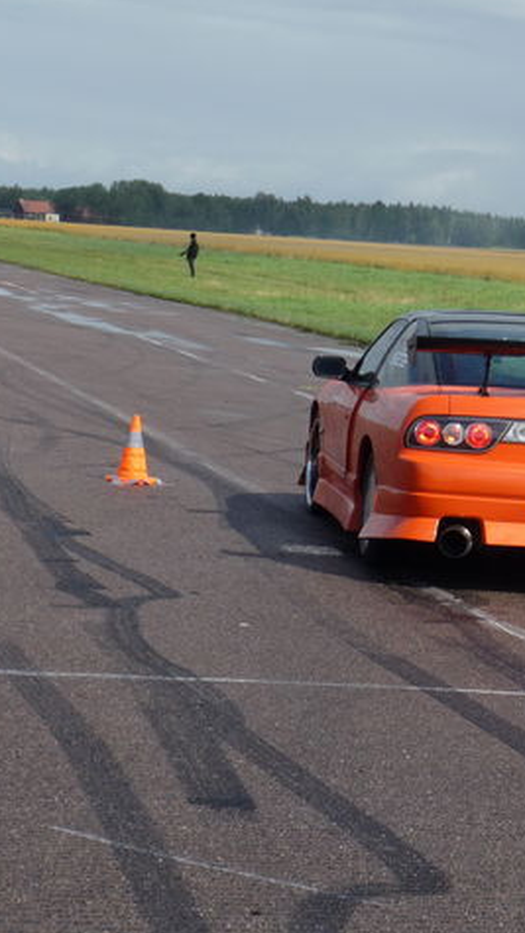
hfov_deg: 10.9
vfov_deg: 19.5
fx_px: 2724
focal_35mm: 110
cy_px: 464
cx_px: 543
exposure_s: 1/800
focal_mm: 12.3
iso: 100
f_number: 4.1
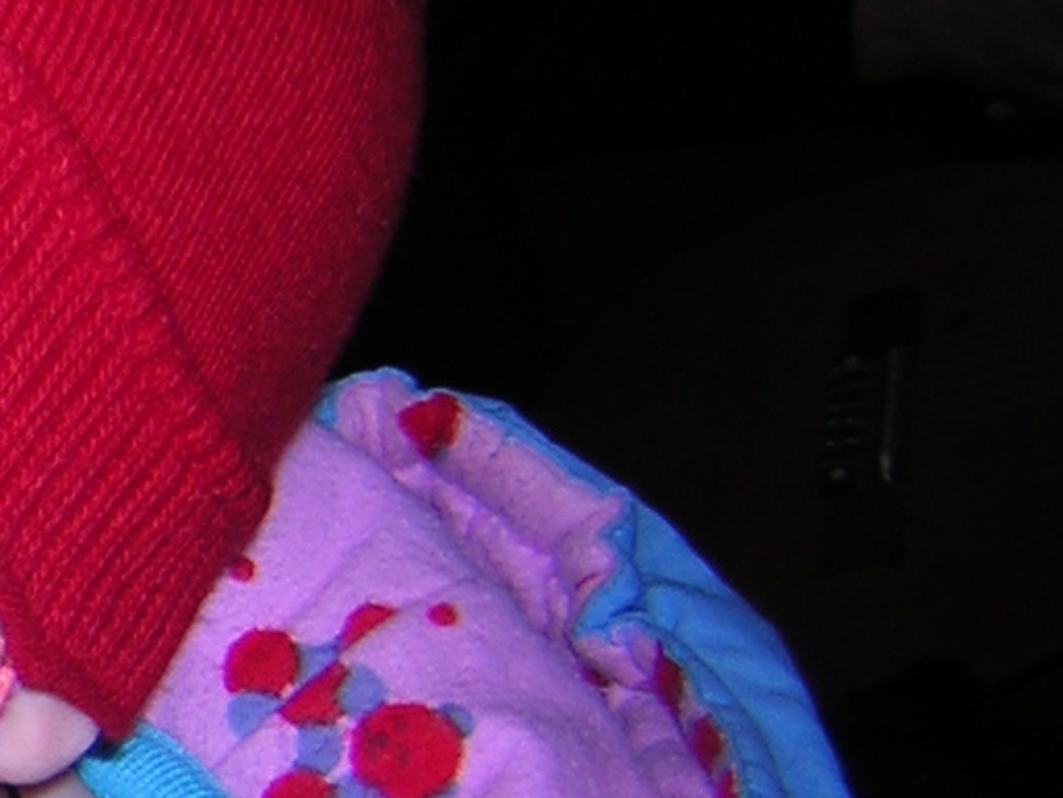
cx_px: -585
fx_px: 3441
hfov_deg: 15.9
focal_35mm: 112
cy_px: 608
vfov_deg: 13.2
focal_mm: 4.7
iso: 100
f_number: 2.6
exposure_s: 1/60.1
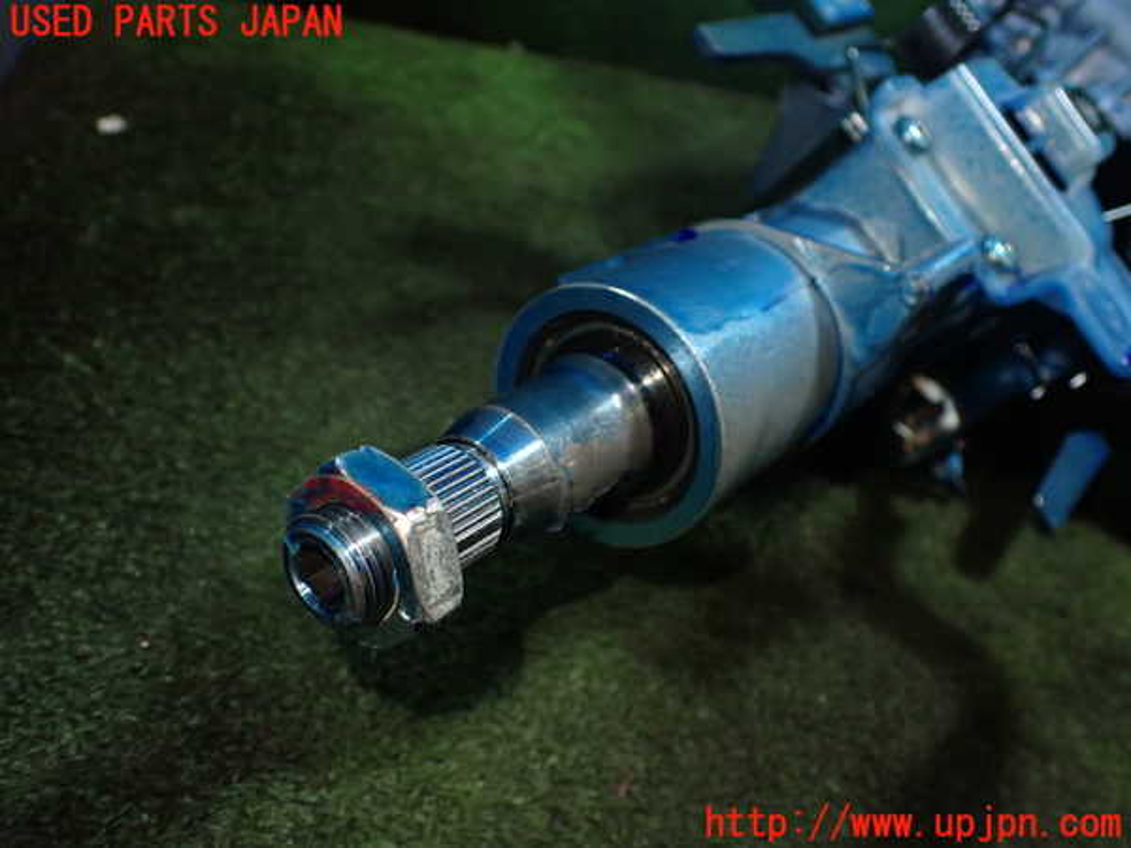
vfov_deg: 46.8
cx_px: 566
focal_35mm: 30
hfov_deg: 60.0
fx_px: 980
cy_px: 424
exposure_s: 1/125
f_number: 2.3
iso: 500
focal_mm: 5.4
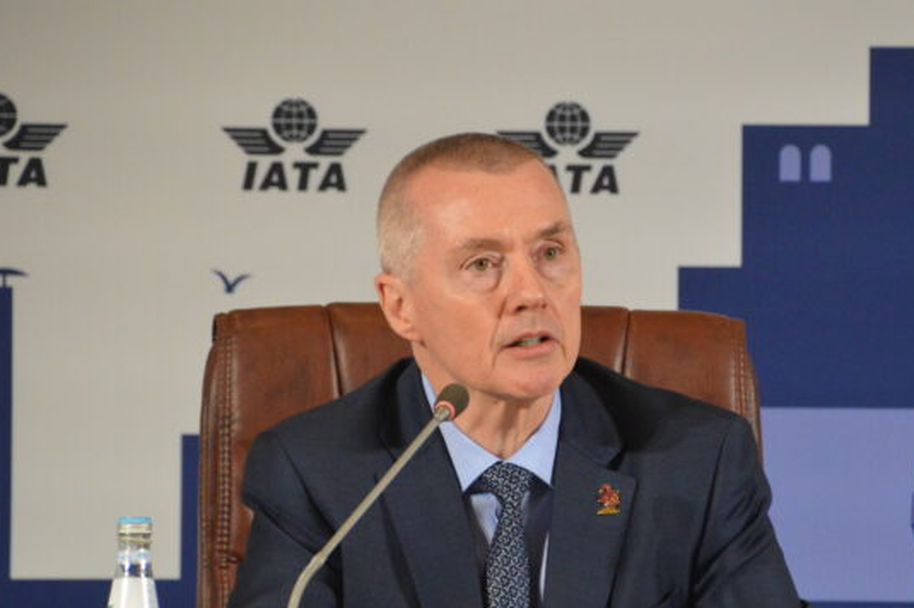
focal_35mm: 399
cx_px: 552
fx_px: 10116
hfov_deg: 5.2
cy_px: 406
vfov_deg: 3.4
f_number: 6
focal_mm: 185
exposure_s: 1/400
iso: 3200
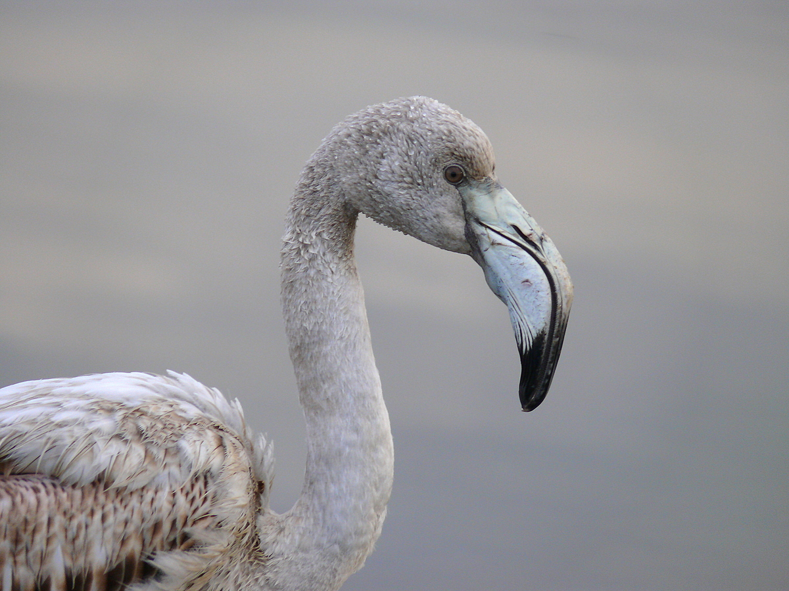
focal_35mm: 420
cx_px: 394
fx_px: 9573
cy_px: 296
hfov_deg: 4.7
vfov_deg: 3.5
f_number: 3.7
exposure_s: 1/320
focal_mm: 88.8
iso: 100
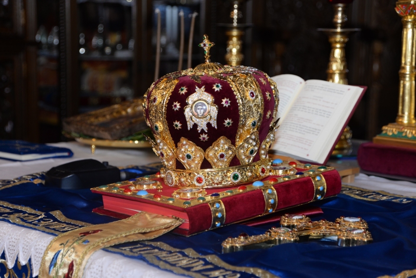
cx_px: 208
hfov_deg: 22.6
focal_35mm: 90
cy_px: 139
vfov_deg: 15.2
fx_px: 1040
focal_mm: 90
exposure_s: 1/100
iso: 800
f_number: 5.6
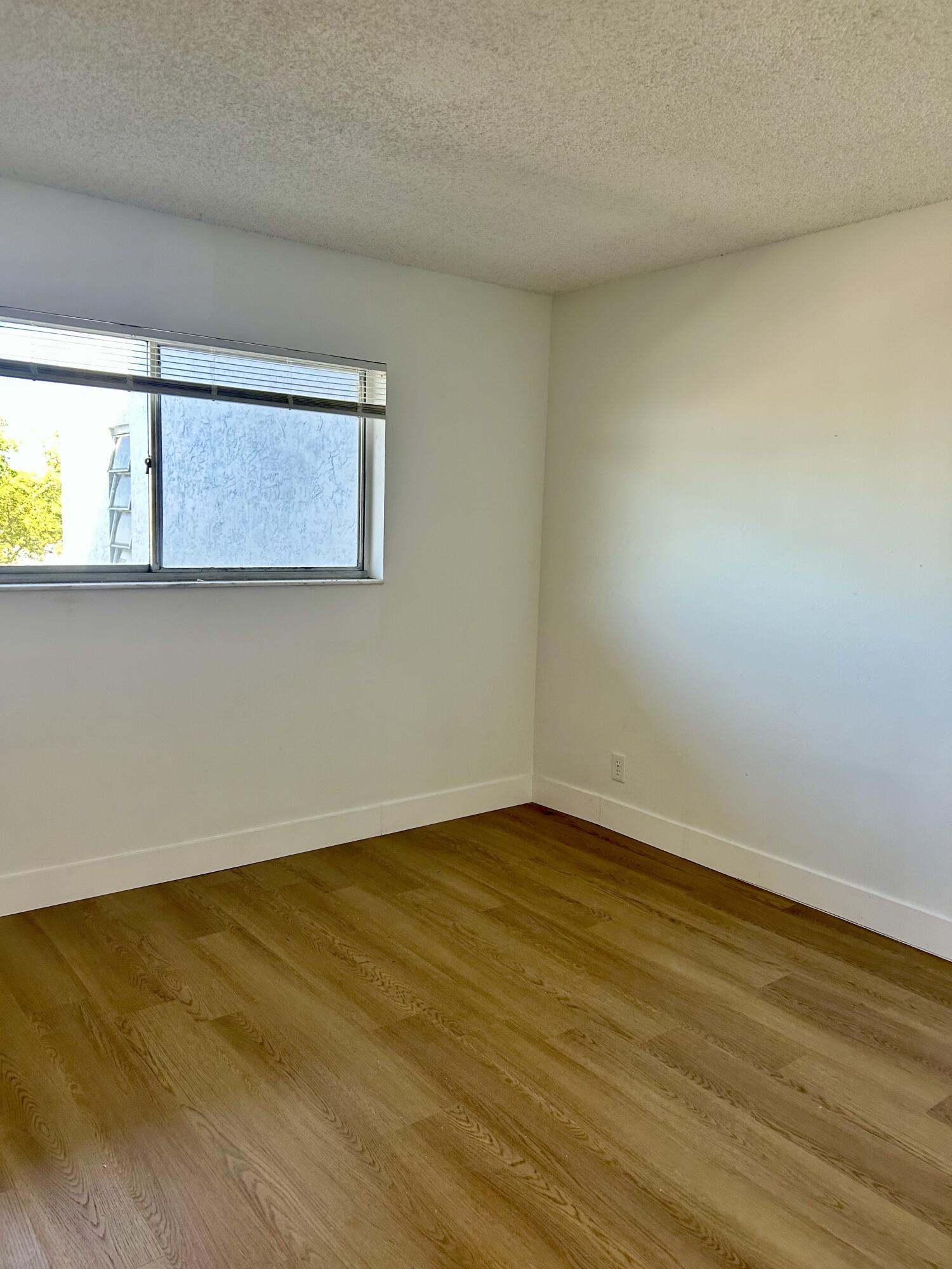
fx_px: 953
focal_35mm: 26
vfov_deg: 67.3
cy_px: 634
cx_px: 476
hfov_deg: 53.1
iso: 125
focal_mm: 5.7
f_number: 1.5
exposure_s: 1/120
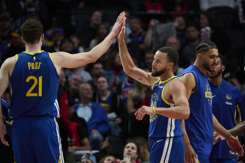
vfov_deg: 3.4
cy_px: 82
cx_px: 122
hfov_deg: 5.2
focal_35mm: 400
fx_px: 2722
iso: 6400
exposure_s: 1/960
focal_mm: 400
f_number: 5.6
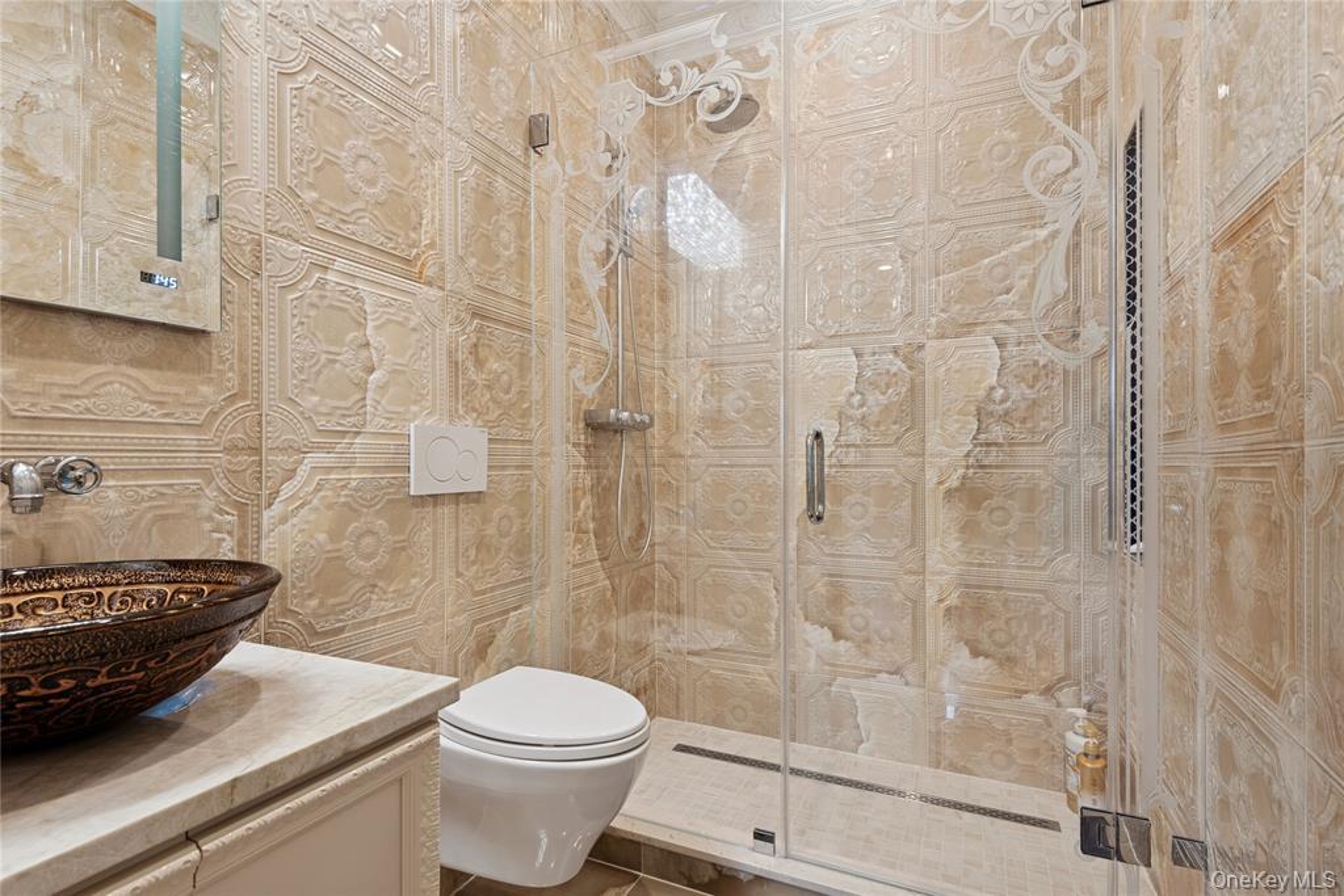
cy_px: 448
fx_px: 597
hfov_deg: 96.7
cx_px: 672
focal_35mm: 16
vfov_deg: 73.8
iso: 200
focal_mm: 16
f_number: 9
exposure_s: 1/10
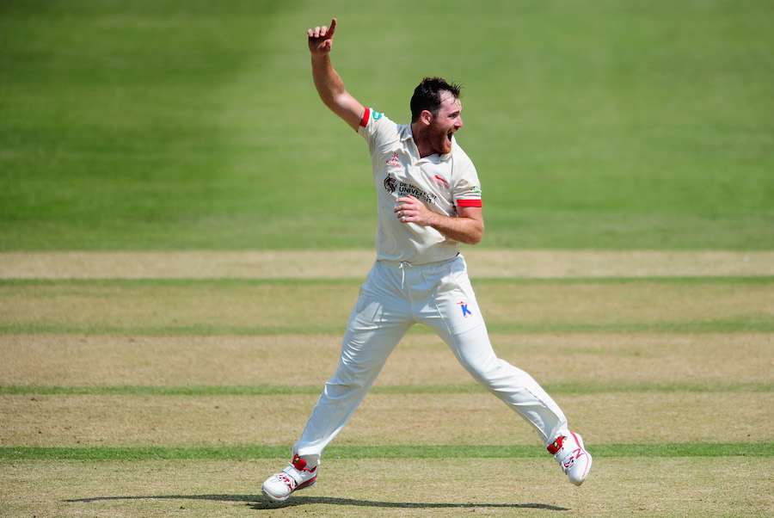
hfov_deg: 3.7
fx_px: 11836
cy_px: 259
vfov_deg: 2.5
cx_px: 387
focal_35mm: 550
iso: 400
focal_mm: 550
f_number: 4
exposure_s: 1/4000
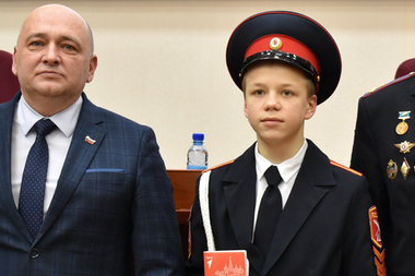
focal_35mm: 101
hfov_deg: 20.2
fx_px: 1164
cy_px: 159
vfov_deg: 13.5
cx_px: 273
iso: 1600
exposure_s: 1/80
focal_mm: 32
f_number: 5
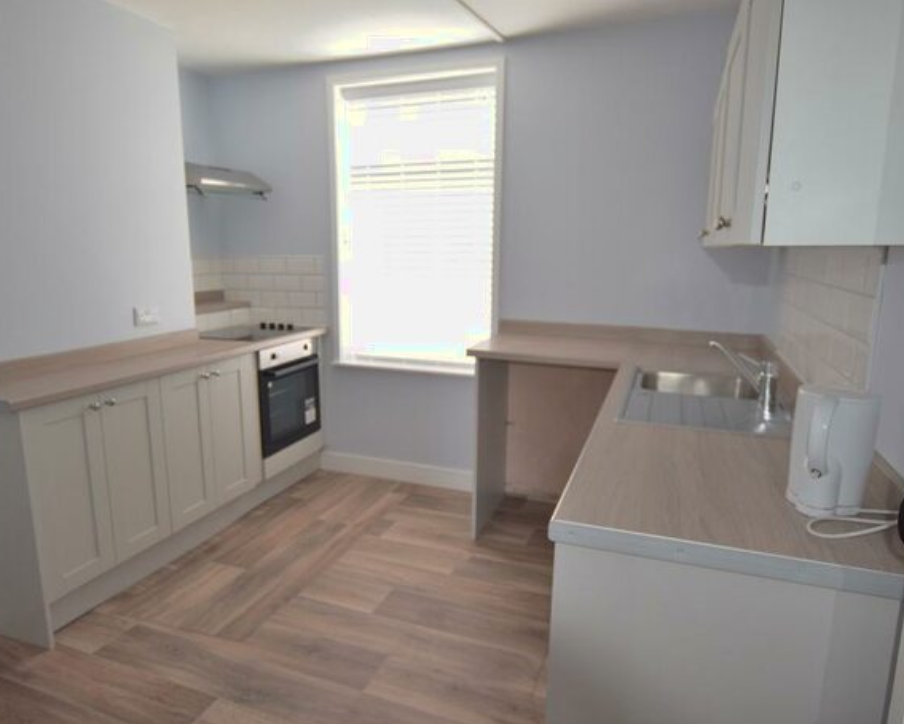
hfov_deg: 73.6
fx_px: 604
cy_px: 371
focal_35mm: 23
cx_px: 435
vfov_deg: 61.8
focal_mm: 13
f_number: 3.5
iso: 450
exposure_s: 1/60
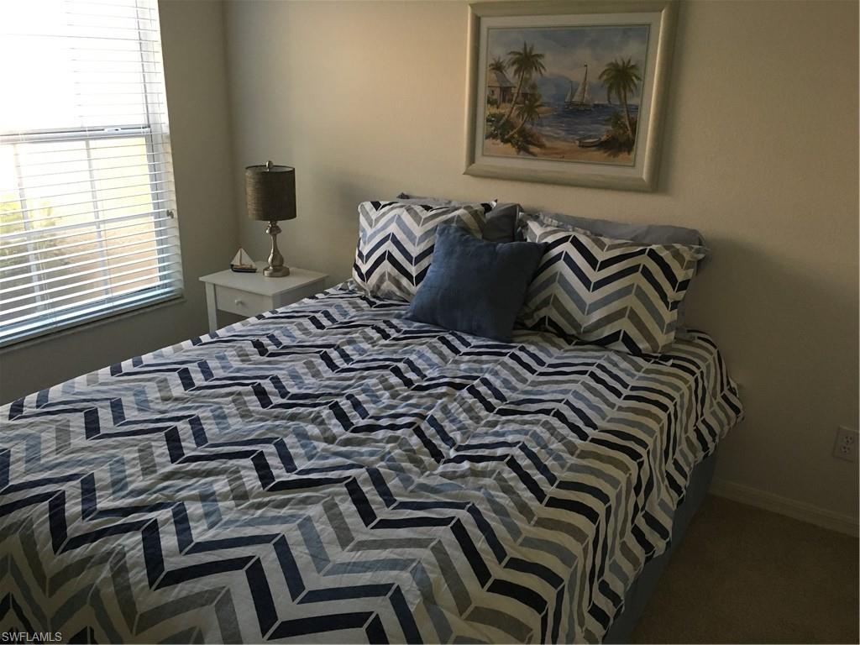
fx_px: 720
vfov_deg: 48.2
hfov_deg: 61.7
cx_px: 430
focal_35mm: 29
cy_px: 322
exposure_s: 1/30
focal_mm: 4.15
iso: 160
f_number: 2.2
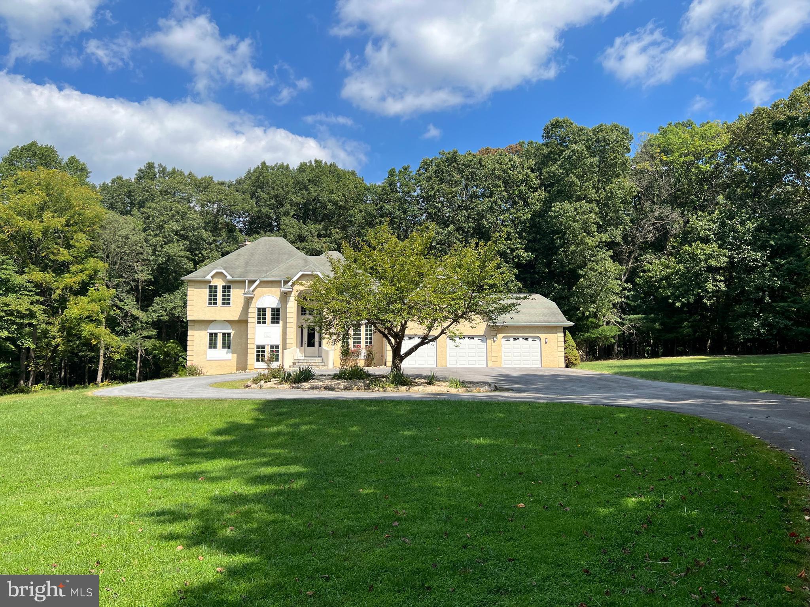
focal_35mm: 26
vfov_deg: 53.1
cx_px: 405
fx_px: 608
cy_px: 304
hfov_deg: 67.3
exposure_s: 1/3077
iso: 50
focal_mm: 5.7
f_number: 1.5
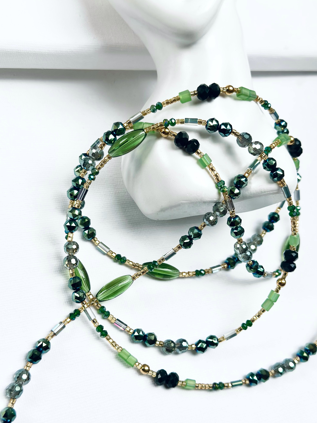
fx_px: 598
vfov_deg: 38.9
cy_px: 215
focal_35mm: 49
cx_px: 161
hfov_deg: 29.7
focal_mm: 6.86
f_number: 1.78
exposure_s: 1/452
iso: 80
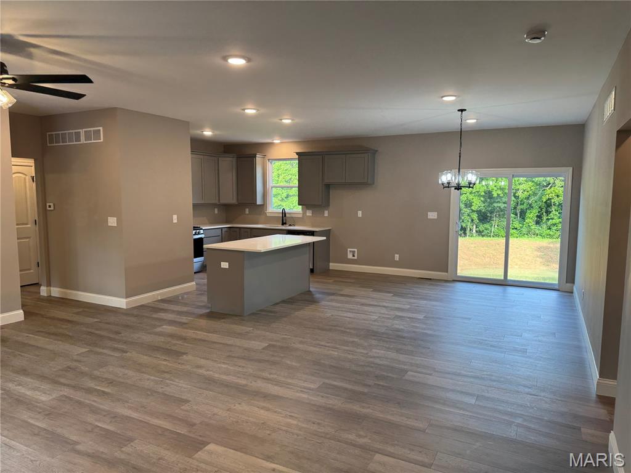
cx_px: 316
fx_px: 437
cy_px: 236
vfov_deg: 56.8
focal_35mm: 24
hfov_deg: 71.6
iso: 125
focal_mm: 6.76
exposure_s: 1/120
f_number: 1.78
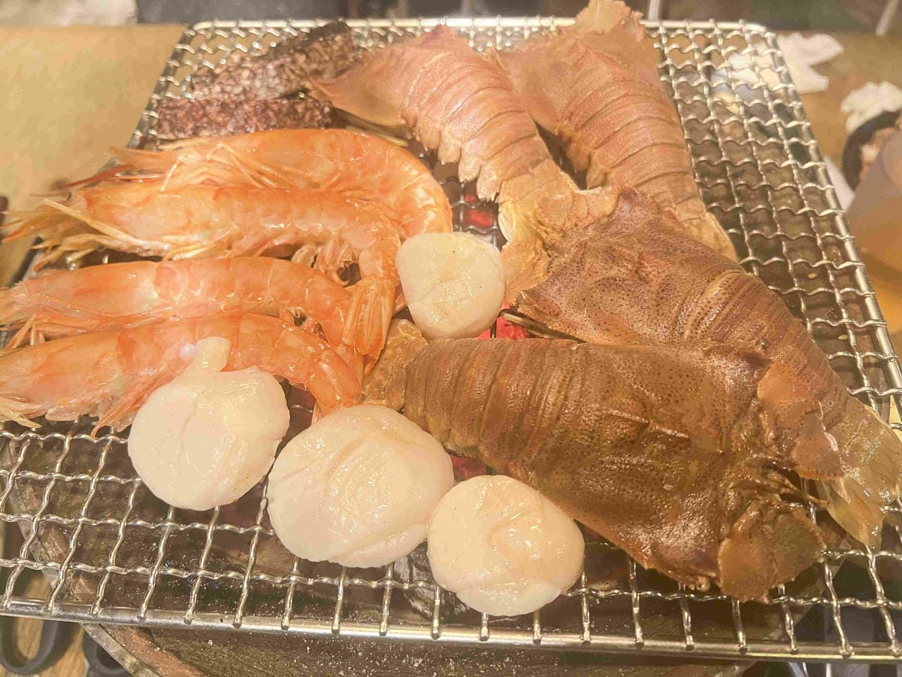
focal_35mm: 26
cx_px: 451
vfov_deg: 53.1
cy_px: 338
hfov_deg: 67.3
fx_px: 677
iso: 500
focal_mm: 5.7
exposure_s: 1/40
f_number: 1.5
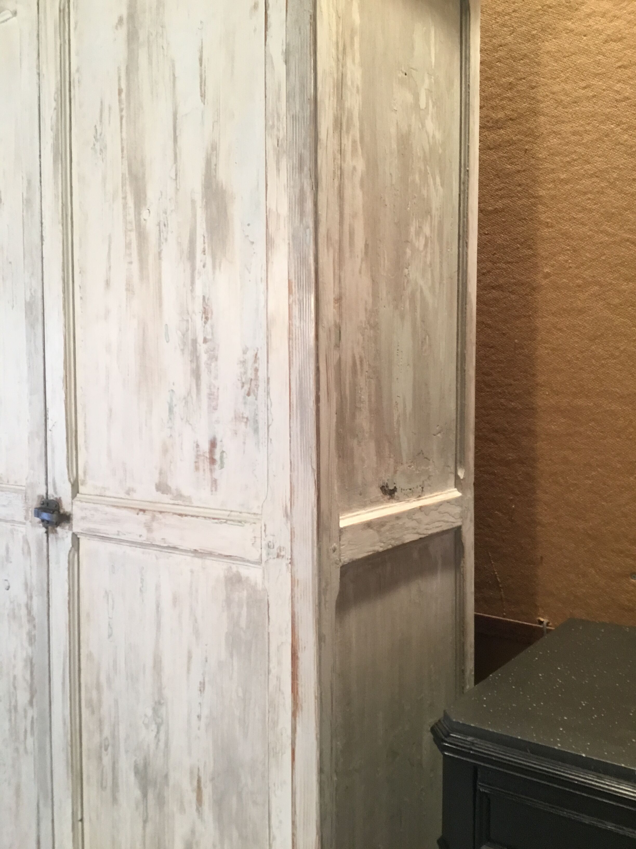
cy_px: 424
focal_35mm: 31
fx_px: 759
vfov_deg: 58.4
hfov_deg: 45.4
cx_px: 318
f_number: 2.4
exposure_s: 1/33
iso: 125
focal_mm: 3.3
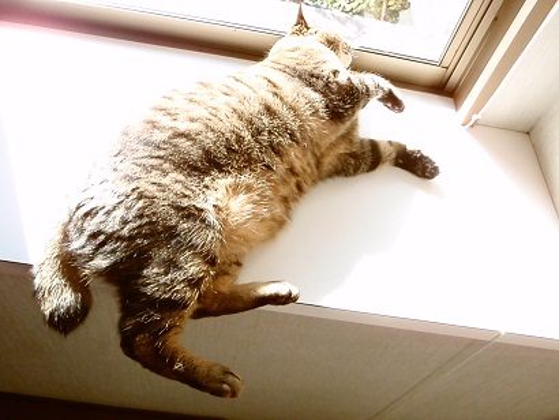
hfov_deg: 63.4
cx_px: 280
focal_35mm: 28
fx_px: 452
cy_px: 210
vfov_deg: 49.8
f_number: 3.5
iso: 640
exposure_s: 1/500
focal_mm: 5
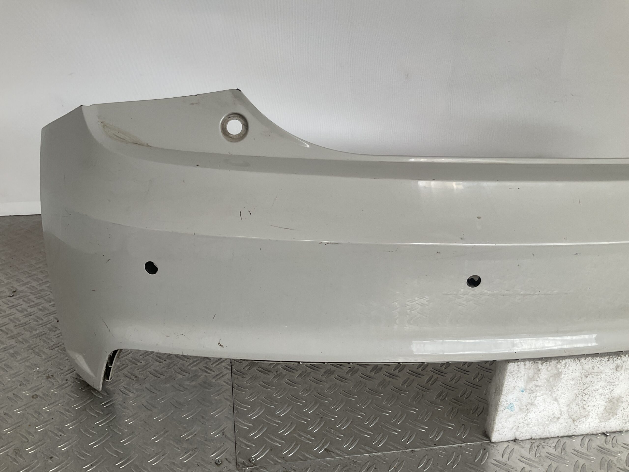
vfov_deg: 48.2
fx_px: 527
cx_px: 314
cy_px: 236
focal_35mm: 29
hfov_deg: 61.7
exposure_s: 1/120
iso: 25
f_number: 1.8
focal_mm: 3
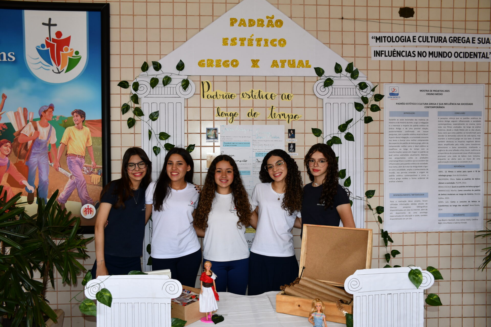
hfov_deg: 57.2
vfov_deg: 40.0
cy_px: 164
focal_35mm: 33
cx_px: 246
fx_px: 450
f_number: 3.5
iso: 125
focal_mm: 22
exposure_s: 1/250
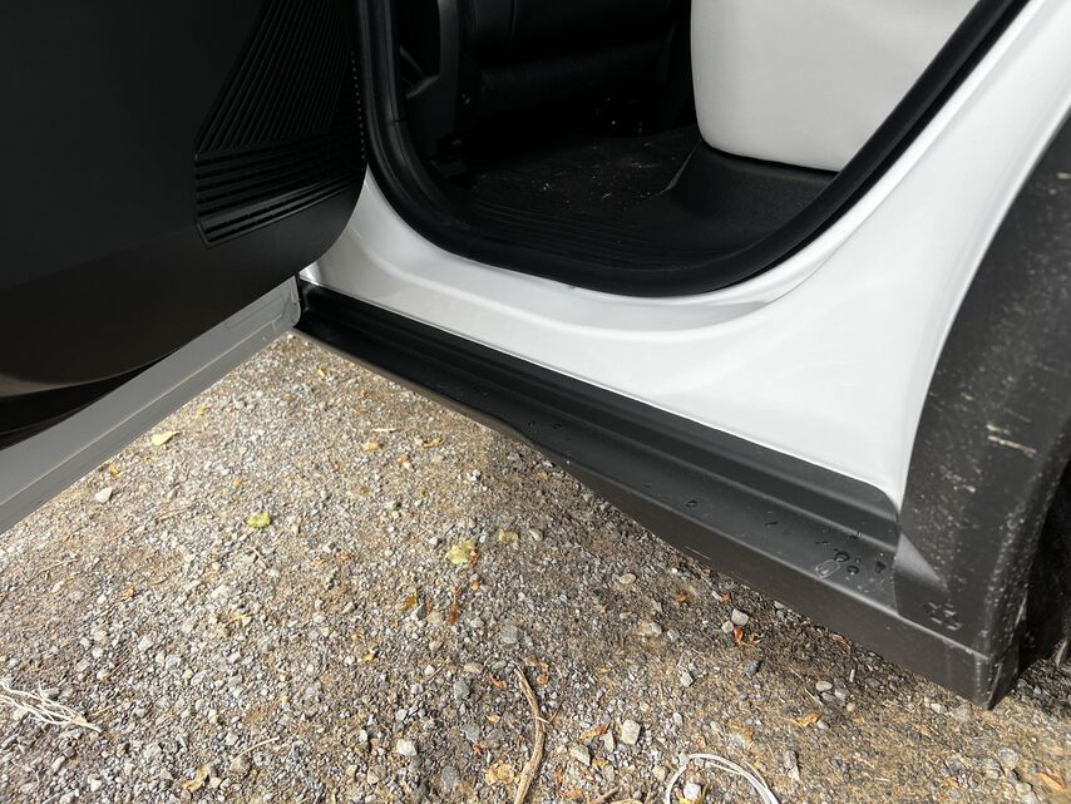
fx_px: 805
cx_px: 536
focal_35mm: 26
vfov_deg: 53.1
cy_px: 402
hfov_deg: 67.3
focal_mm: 5.7
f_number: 1.5
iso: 50
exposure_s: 1/572
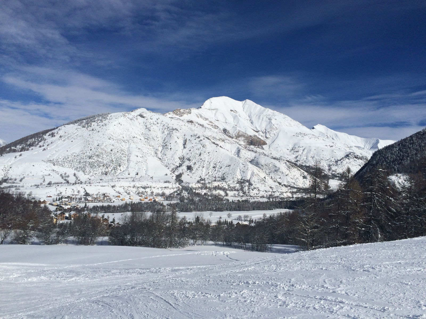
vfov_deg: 48.2
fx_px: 357
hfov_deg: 61.7
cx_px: 213
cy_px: 160
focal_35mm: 29
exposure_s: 1/10309
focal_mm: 4.15
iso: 40
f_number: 2.2
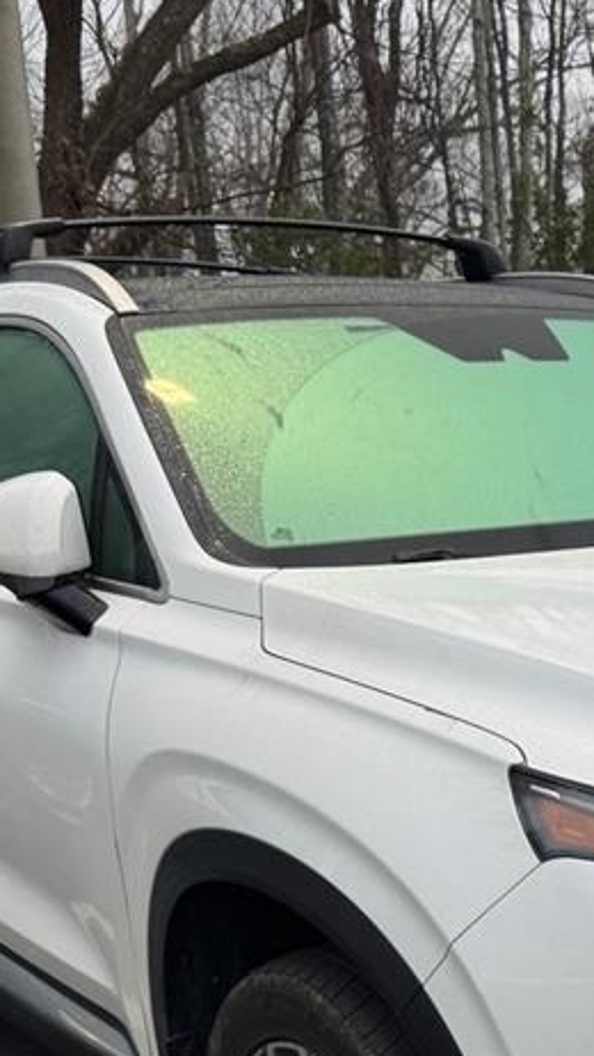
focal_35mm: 58
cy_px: 866
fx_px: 1623
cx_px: 706
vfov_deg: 34.7
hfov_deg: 19.6
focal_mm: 6.76
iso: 64
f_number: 1.78
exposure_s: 1/147
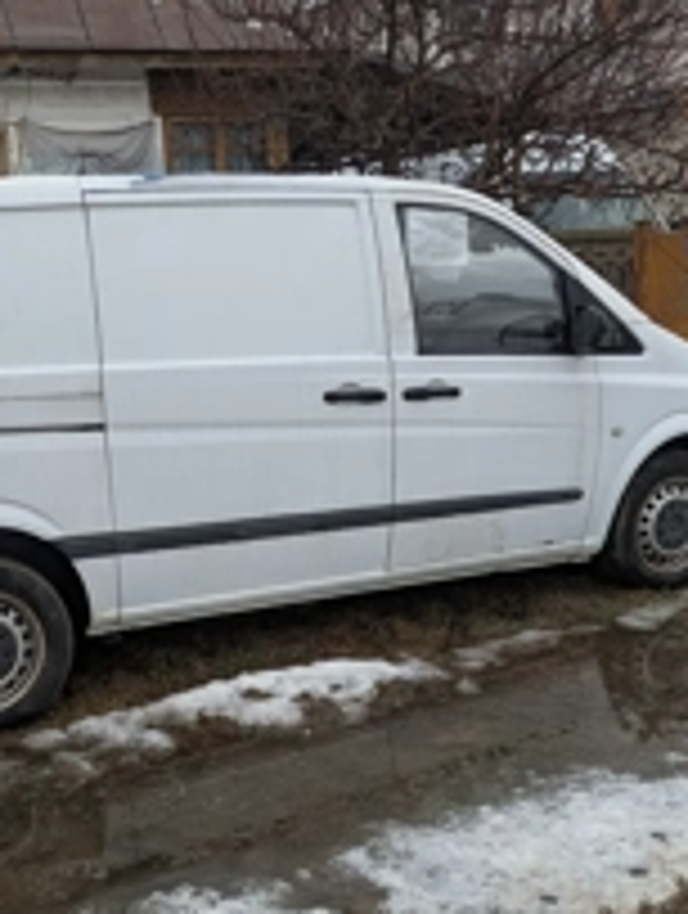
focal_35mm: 47
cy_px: 581
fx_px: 1242
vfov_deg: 40.0
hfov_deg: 30.6
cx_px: 207
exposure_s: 1/453
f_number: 1.85
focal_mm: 6.81
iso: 47
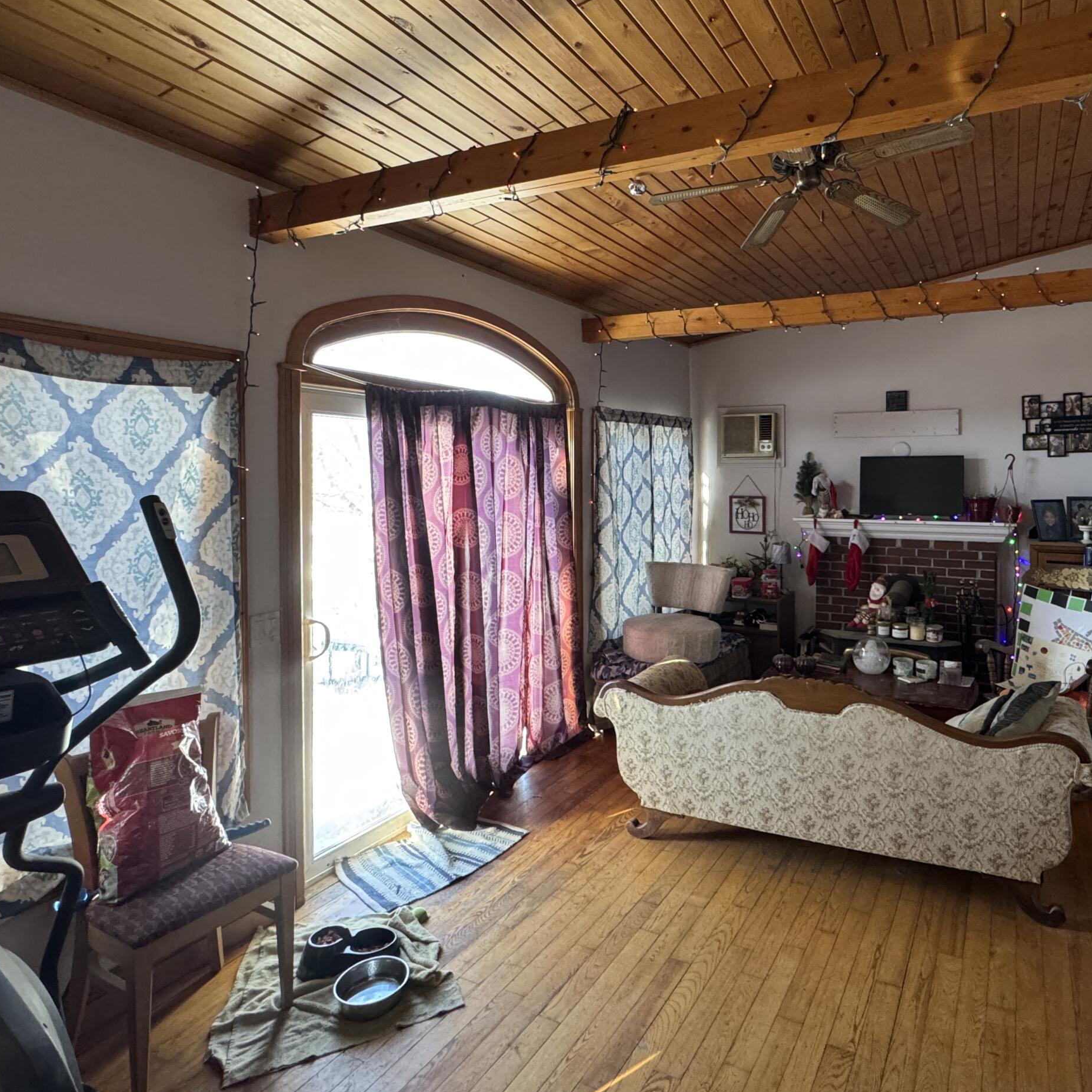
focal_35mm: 20
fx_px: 714
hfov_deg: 72.8
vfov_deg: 74.5
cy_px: 481
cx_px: 718
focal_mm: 2.22
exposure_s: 1/60
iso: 320
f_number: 2.2
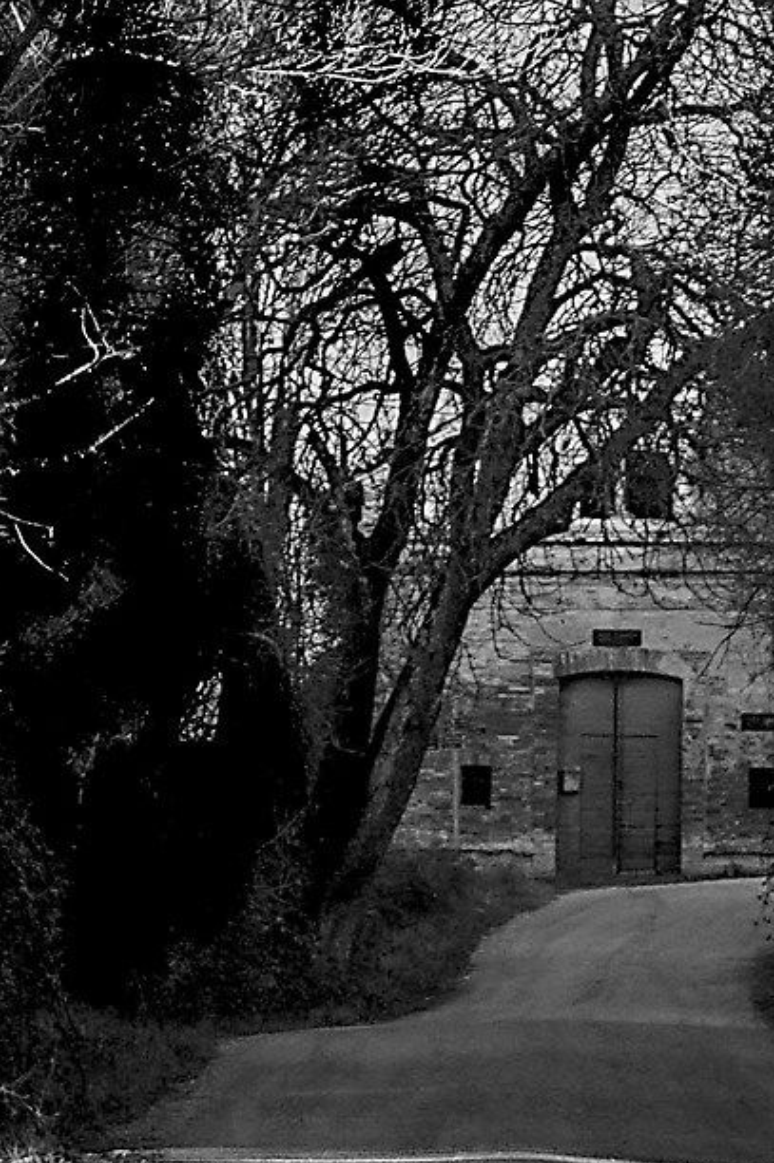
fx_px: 13309
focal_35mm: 412
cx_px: 635
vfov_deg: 5.0
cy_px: -682
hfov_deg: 3.3
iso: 280
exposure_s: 1/250
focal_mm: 70
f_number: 8
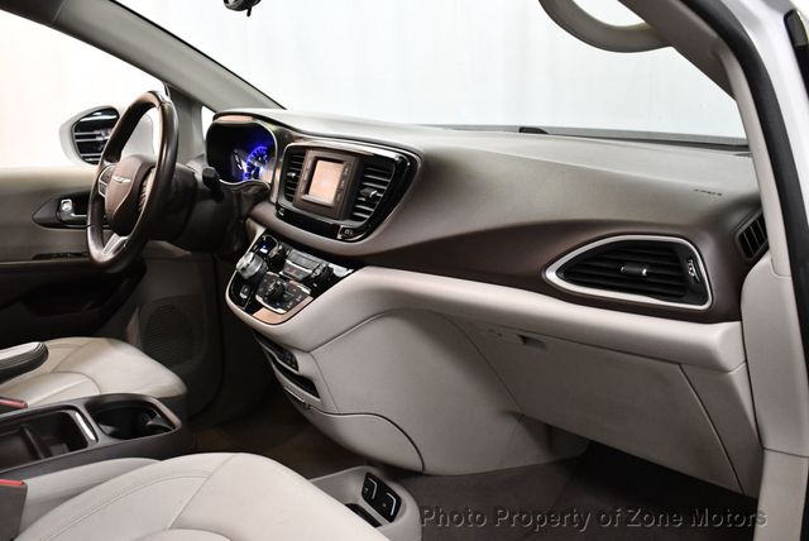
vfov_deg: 36.9
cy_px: 270
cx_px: 404
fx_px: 810
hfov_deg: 53.1
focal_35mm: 36
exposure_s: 1/125
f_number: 3.5
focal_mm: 18
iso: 1800
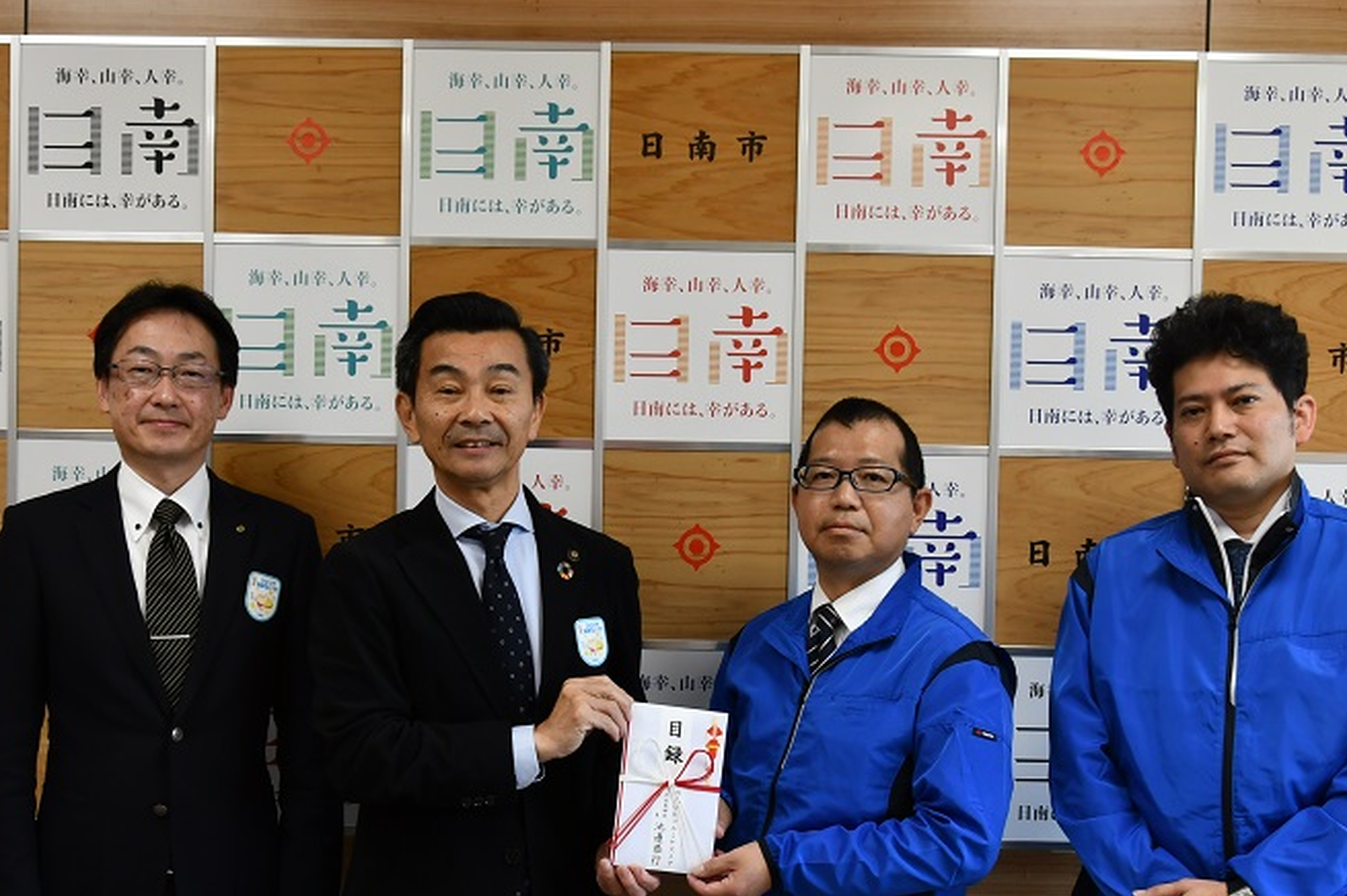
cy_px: 617
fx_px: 2281
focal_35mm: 61
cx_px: 603
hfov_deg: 32.9
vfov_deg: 22.1
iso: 400
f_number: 5.6
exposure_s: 1/125
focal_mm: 26
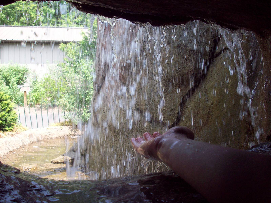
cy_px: 102
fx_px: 290
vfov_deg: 38.7
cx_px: 136
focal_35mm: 37
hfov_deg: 50.1
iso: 80
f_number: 2.8
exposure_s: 1/241
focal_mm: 6.2
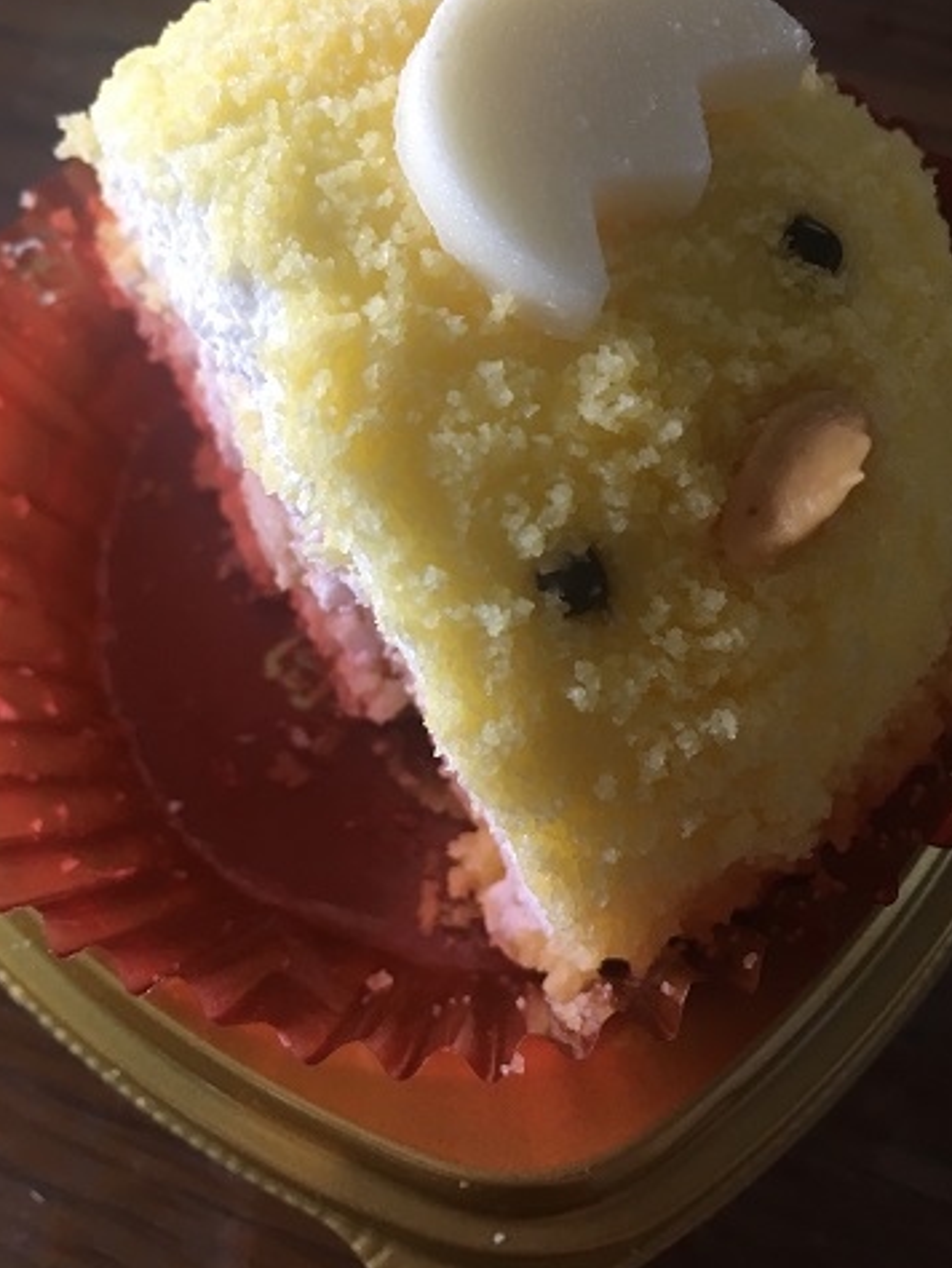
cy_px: 558
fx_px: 1356
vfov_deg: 50.0
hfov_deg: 38.7
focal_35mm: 37
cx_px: 465
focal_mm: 4.15
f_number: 2.2
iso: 64
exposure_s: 1/30
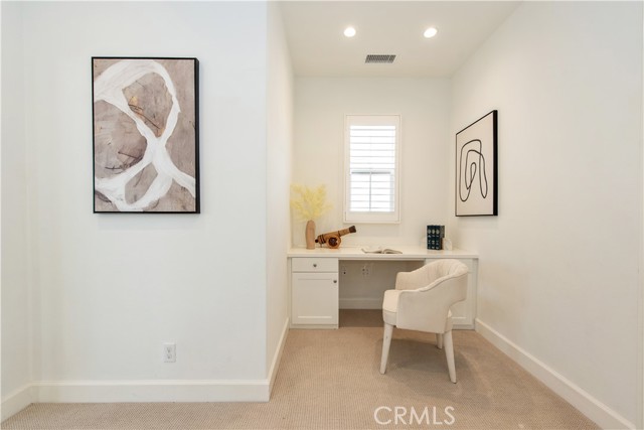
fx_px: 250
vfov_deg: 81.2
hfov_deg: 104.2
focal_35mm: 14
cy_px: 215
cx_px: 322
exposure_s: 1/125
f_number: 5.6
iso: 640
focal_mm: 14
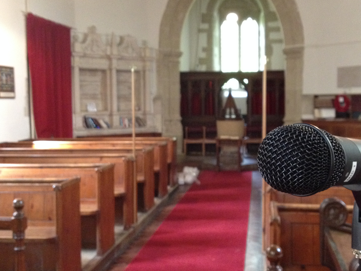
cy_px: 117
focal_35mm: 49
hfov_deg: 38.6
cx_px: 227
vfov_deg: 29.6
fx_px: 511
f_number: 2.4
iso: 320
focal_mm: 4.28
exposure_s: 1/17
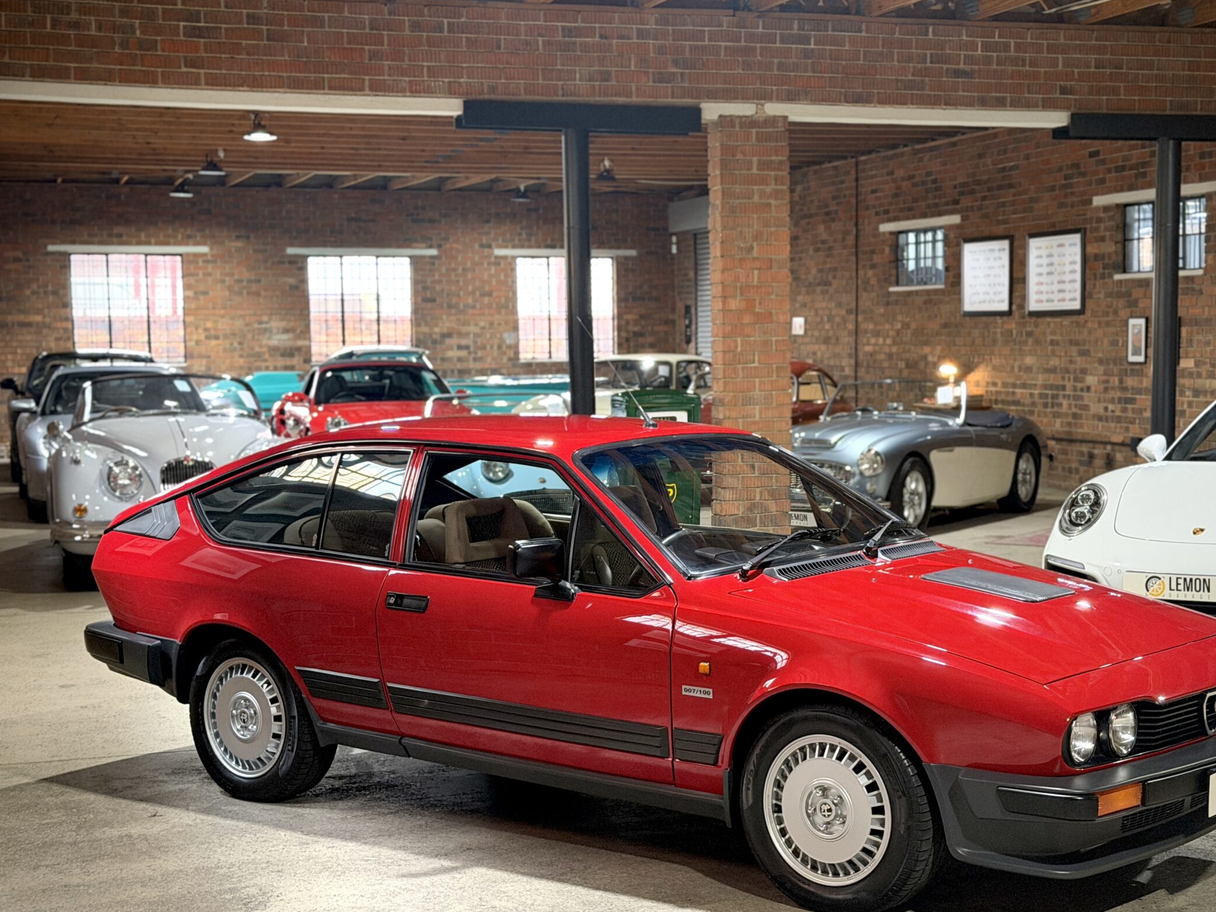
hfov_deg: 32.7
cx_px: 668
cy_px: 522
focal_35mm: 59
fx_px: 2072
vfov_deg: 24.8
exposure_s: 1/33
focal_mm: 6.76
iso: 250
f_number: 1.78
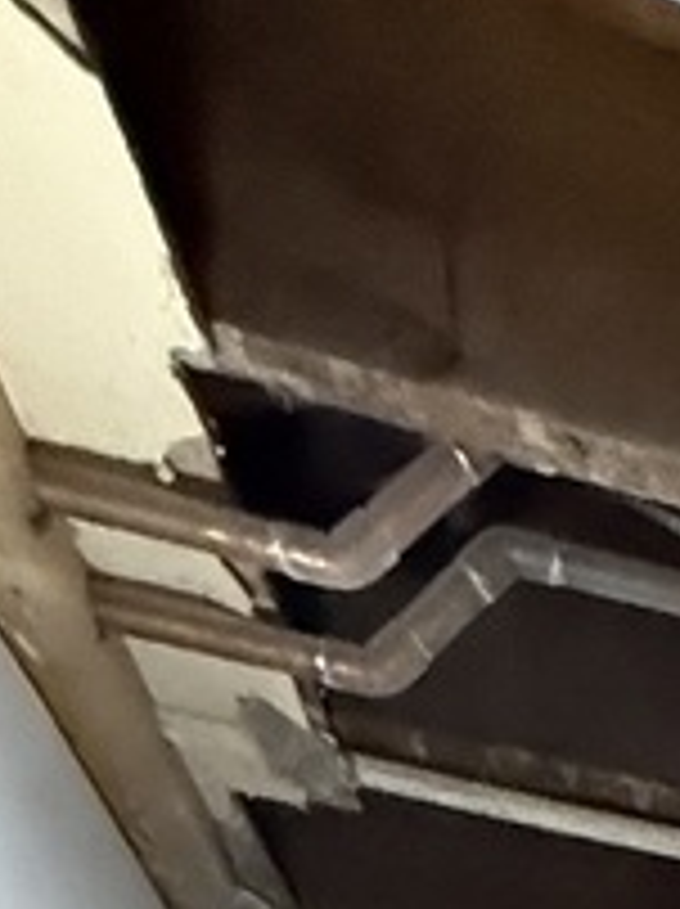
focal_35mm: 75
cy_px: 2416
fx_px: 1969
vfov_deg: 13.4
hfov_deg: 13.2
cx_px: 1729
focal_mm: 2.22
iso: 640
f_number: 2.2
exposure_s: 1/60
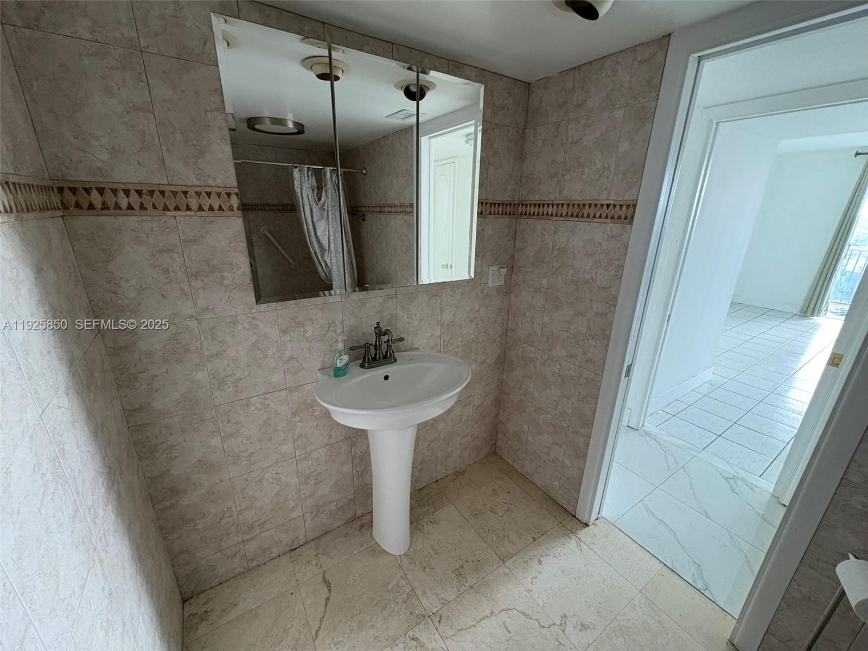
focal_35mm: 14
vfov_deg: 85.7
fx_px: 351
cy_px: 326
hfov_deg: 102.1
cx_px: 434
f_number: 2.2
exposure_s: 1/60
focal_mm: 2.22
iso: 400
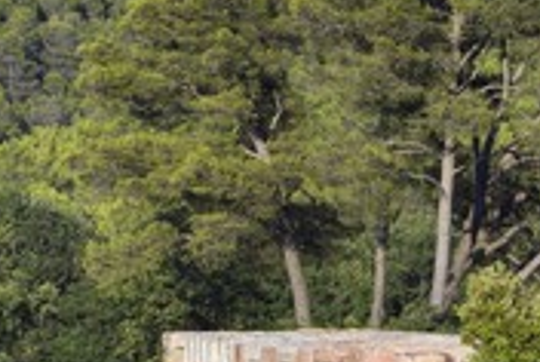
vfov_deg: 2.9
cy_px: 334
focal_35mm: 476
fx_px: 7152
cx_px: 153
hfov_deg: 4.3
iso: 200
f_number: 18
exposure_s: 1/160
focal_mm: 200
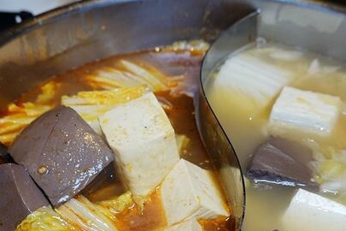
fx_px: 509
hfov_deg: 37.5
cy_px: 154
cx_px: 155
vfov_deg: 25.4
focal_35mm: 53
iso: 125
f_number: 3.5
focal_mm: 12.25
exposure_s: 1/40
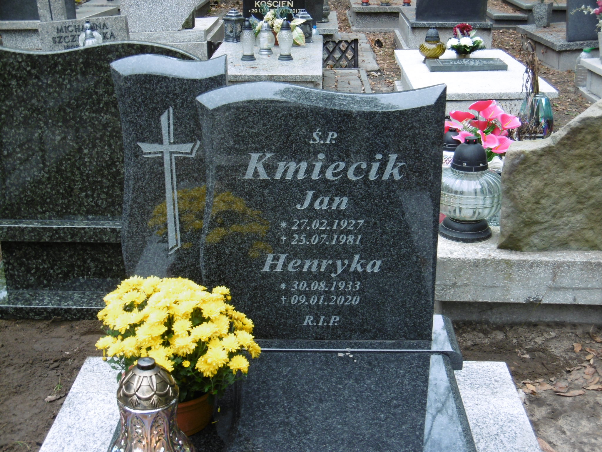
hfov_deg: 37.5
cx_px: 301
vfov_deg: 28.6
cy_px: 226
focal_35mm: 51
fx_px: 887
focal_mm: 9.2
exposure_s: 1/60
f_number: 4
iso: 100
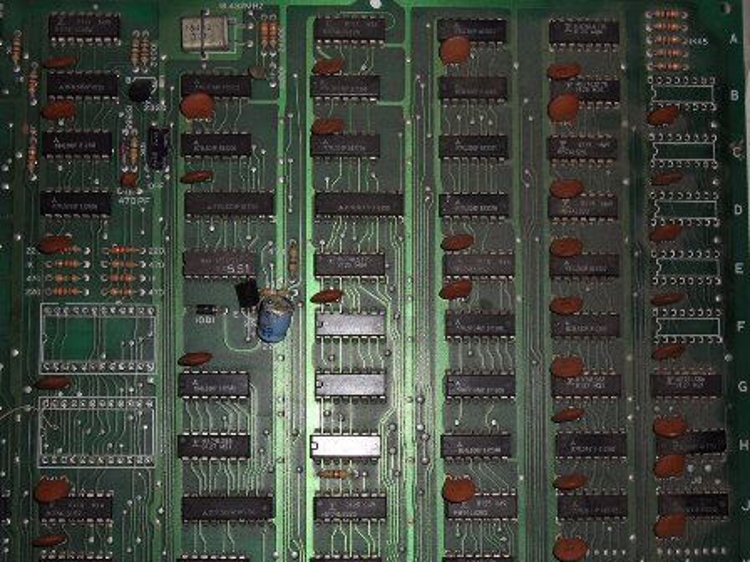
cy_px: 281
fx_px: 1148
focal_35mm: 53
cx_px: 375
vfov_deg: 27.5
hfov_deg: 36.2
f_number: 11
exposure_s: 1/60
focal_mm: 9.5
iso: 100
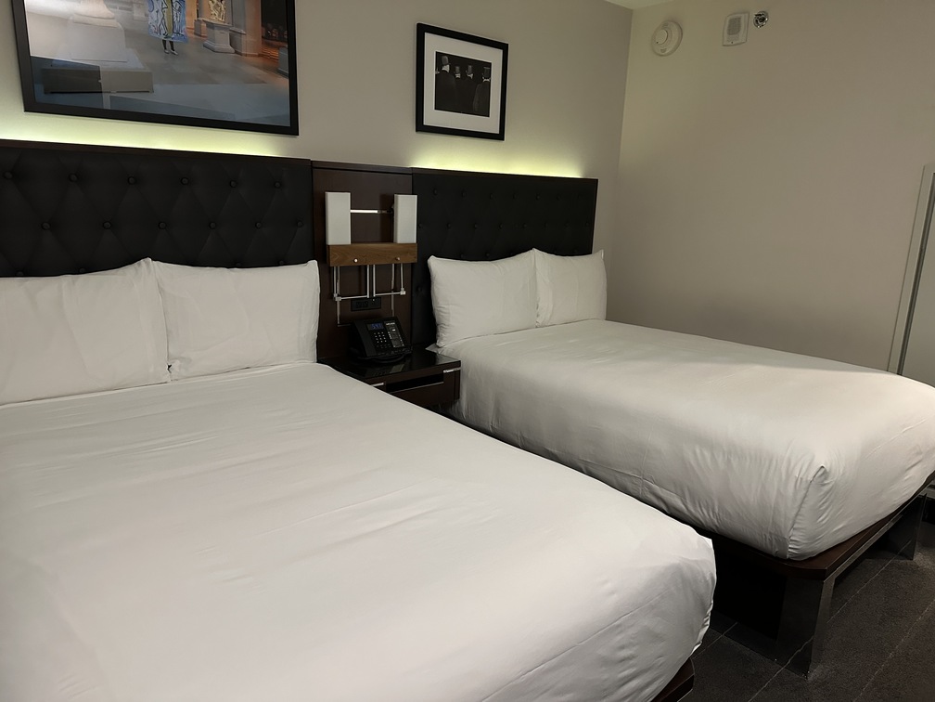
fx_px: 648
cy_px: 351
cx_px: 468
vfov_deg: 56.8
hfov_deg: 71.6
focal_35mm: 24
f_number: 1.78
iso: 500
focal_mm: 6.86
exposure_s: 1/60
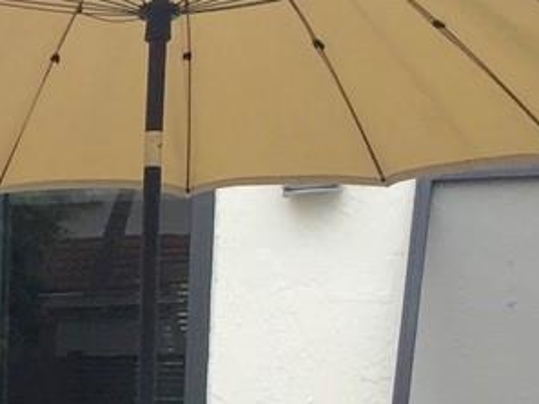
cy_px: 681
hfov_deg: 11.6
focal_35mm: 156
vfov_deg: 9.2
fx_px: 2430
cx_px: -470
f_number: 2.2
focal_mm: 4.15
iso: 32
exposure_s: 1/1068
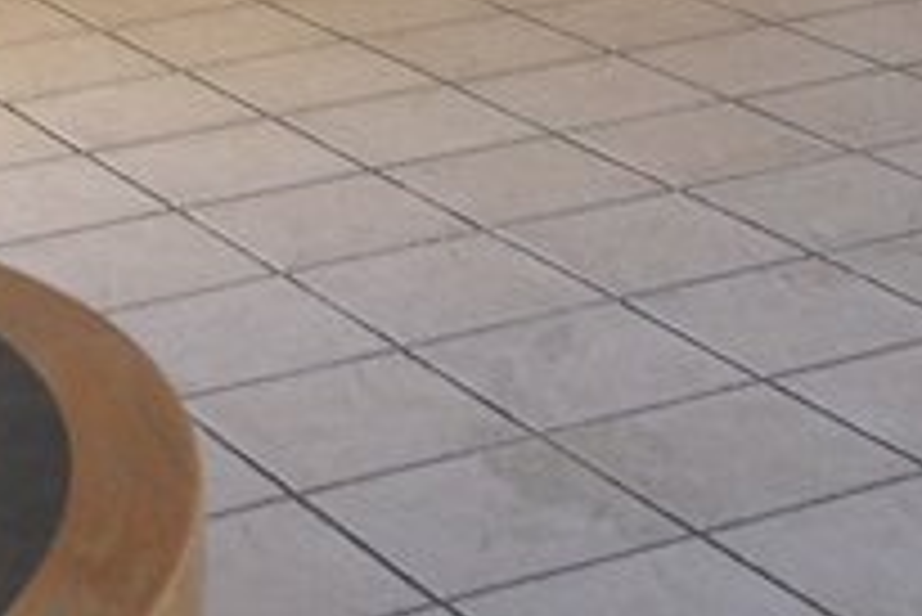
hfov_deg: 15.3
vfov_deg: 9.5
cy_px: -692
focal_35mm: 134
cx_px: 297
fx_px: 3434
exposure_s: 1/20
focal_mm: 4.12
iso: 50
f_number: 2.4
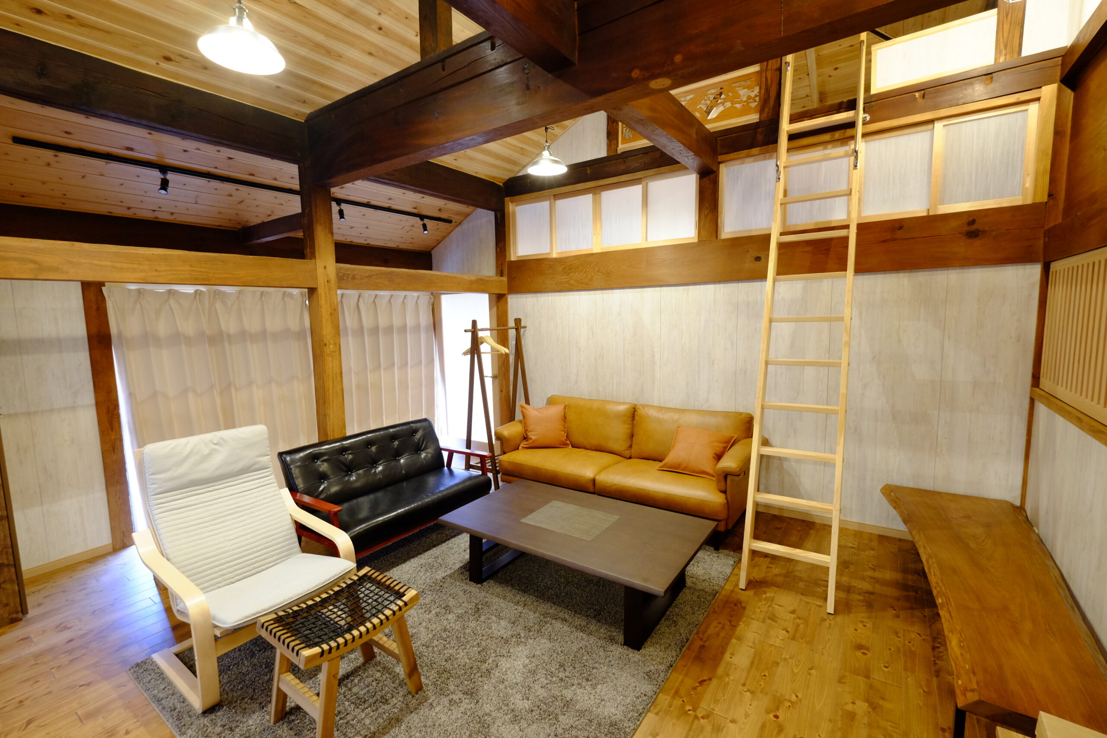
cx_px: 554
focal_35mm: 15
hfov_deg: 100.4
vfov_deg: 77.3
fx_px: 461
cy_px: 369
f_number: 4
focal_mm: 10
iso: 1600
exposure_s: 1/14
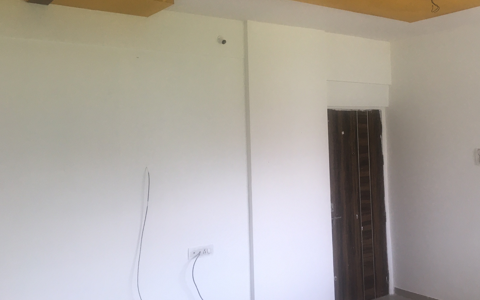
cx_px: 295
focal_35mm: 39
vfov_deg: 32.6
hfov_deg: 50.0
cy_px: 107
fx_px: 510
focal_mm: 4.15
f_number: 2.2
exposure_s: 1/33
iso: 25
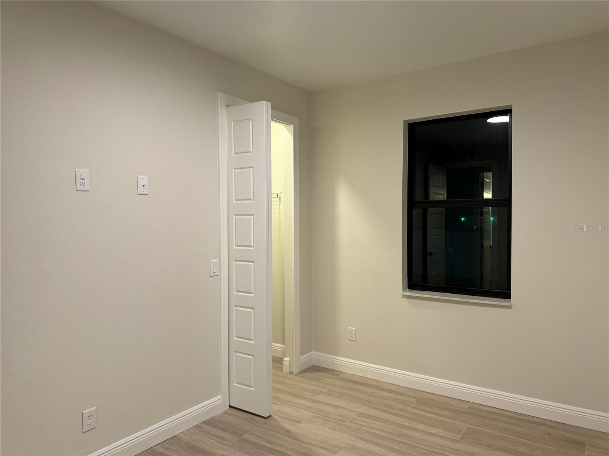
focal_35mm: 24
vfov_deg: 56.8
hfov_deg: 71.6
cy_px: 228
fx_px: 422
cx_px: 304
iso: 125
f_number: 1.78
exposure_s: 1/60
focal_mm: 6.76
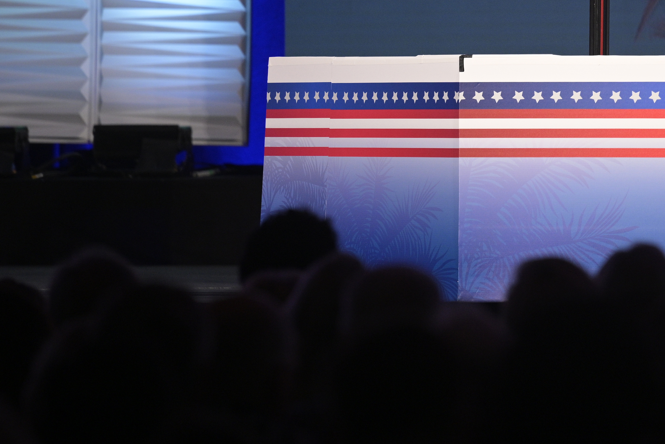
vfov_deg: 2.7
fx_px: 9329
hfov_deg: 4.1
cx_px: 553
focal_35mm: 505
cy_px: -97
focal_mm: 200
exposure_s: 1/400
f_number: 2.8
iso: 800
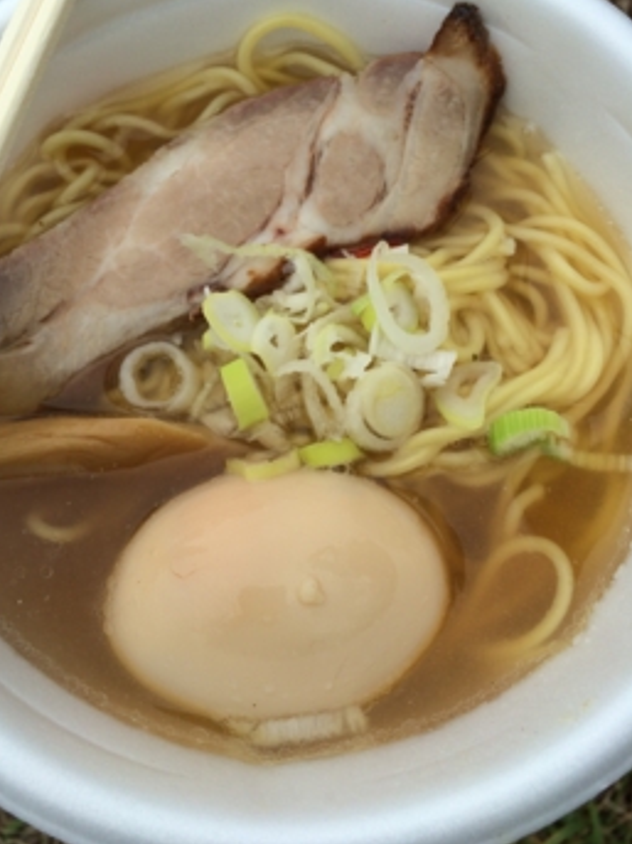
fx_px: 853
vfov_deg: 52.5
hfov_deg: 40.6
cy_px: 372
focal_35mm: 35
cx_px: 273
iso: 32
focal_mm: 4.12
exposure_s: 1/570
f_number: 2.2
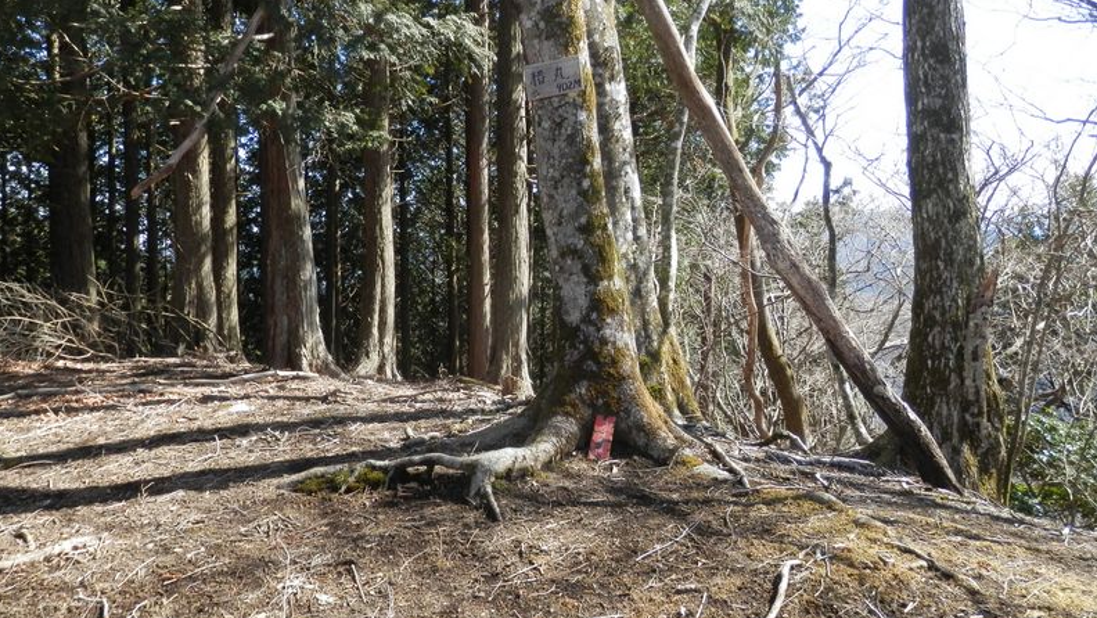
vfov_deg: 35.6
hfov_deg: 59.5
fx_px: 960
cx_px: 548
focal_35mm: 33
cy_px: 256
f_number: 3.3
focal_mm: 5.5
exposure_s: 1/200
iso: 80
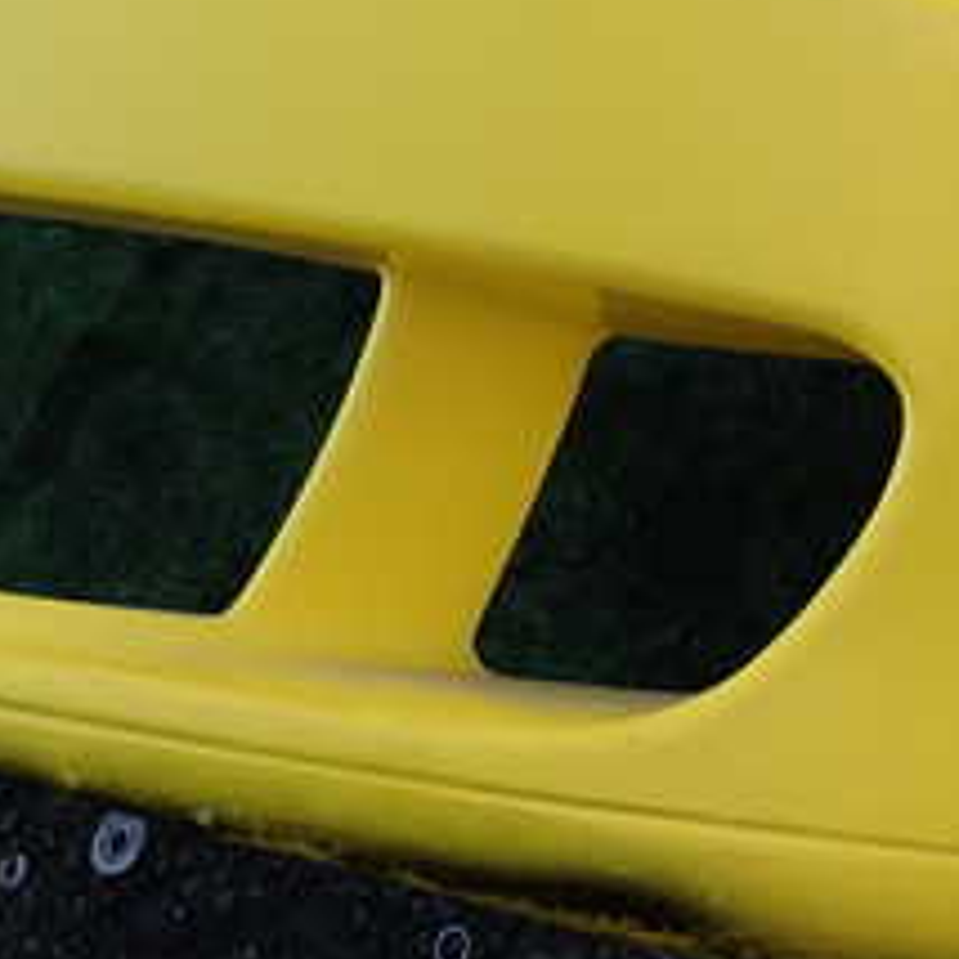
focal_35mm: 62
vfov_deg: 27.4
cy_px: 255
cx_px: 896
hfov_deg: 26.6
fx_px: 1943
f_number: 2.8
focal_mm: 4.5
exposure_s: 1/400
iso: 100
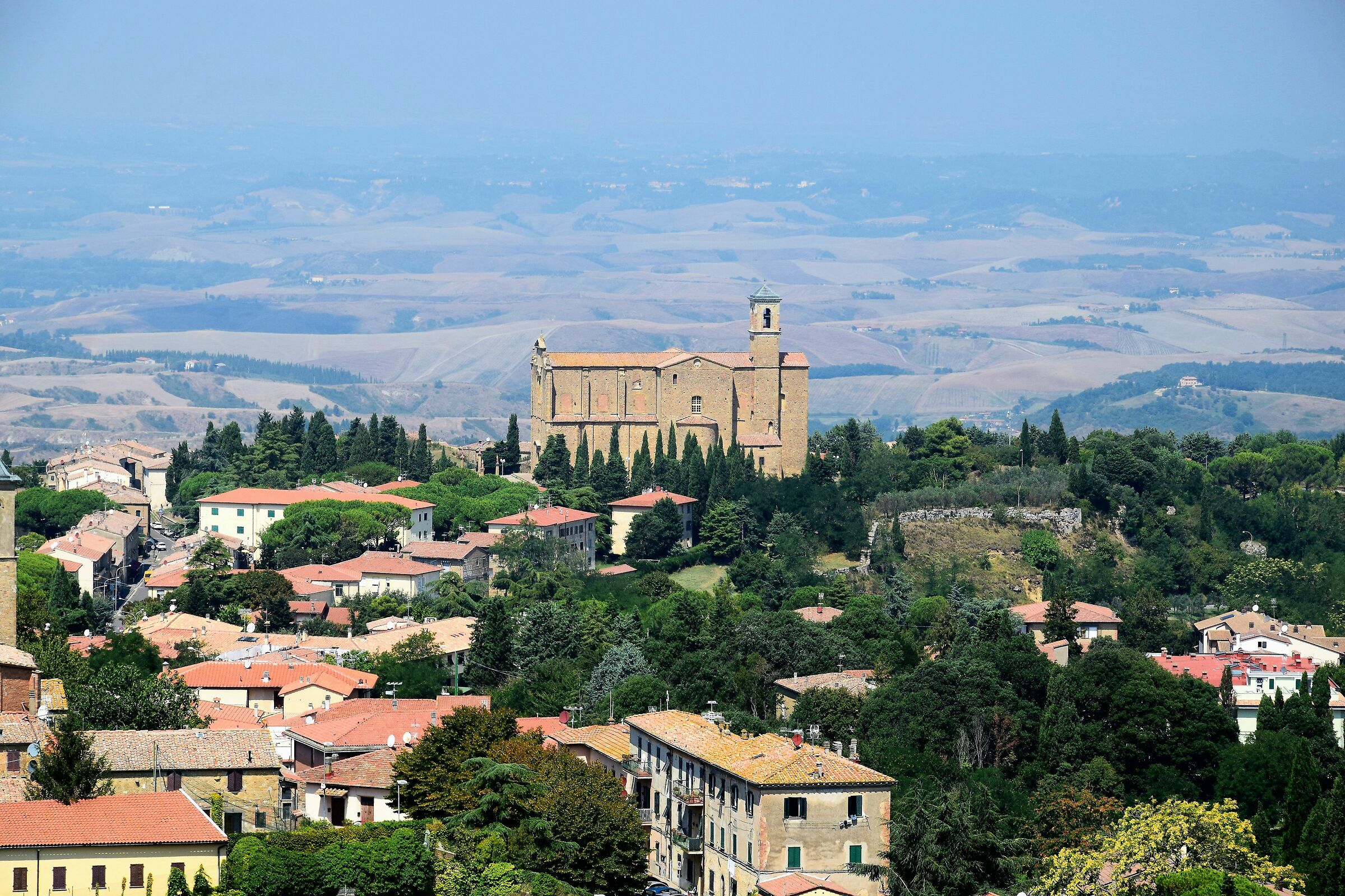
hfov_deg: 13.0
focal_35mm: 158
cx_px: 672
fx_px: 5884
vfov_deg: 8.7
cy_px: 448
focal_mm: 105
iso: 400
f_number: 10
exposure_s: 1/320
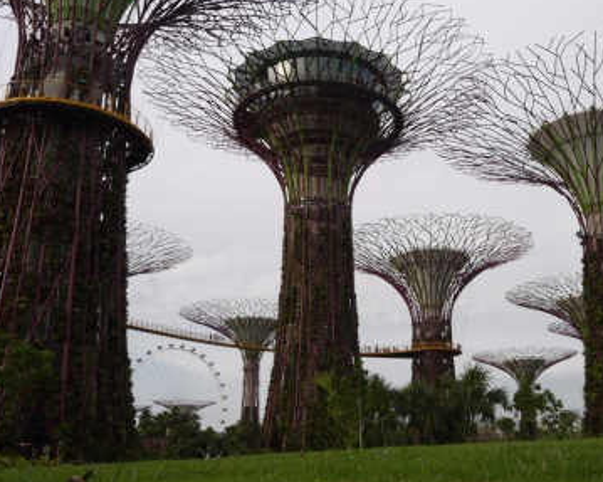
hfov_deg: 46.7
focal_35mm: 39
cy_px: 272
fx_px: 696
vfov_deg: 38.1
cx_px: 354
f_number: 5.6
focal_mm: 16
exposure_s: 1/320
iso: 160
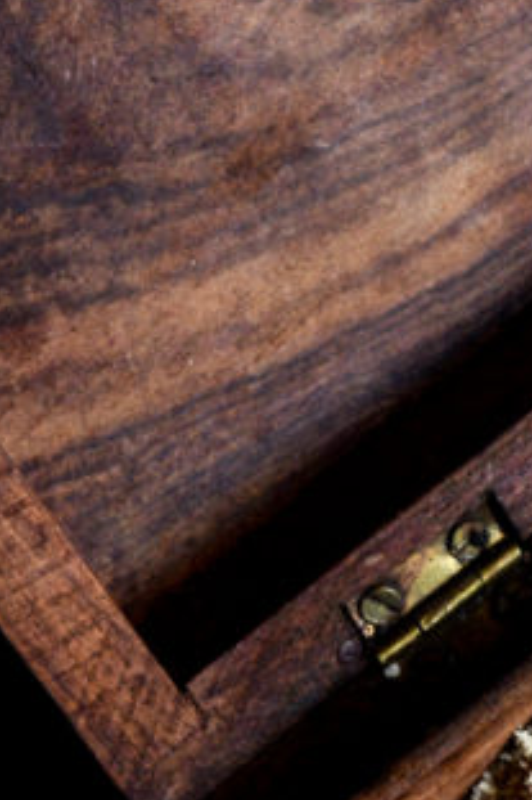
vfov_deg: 4.9
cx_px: 938
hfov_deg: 3.2
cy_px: 243
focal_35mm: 423
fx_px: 9386
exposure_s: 1/125
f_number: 5.6
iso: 400
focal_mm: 50
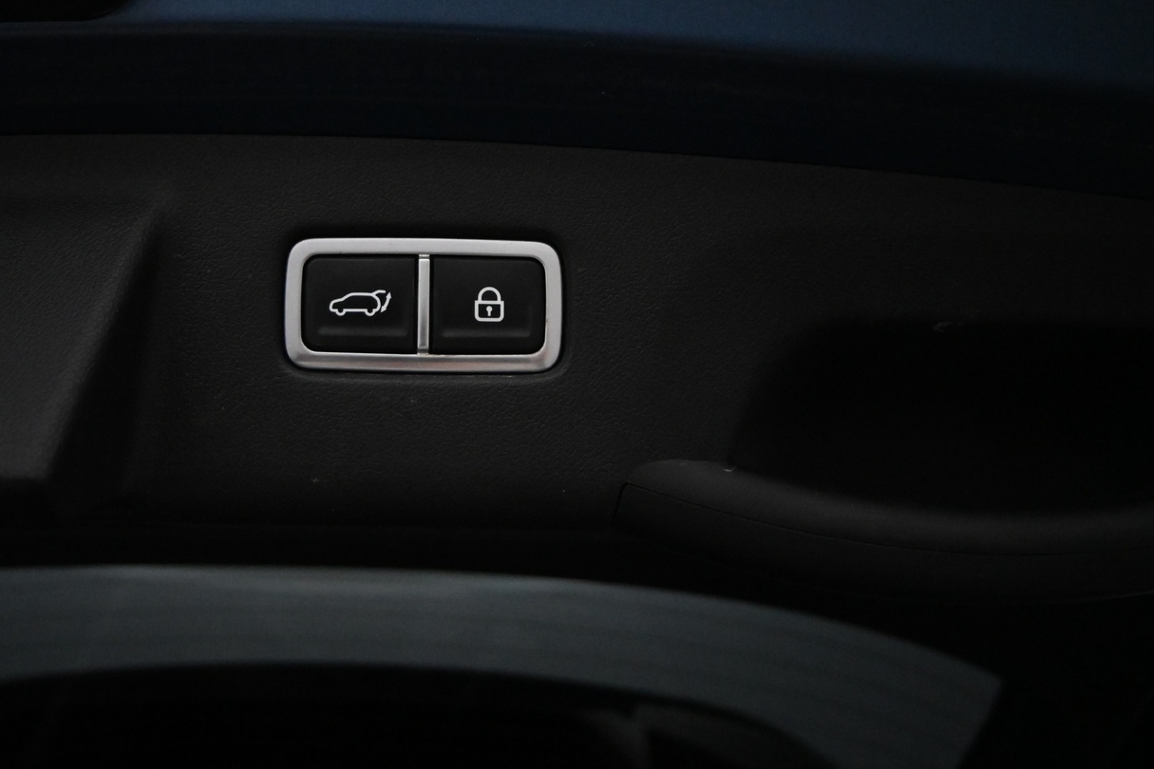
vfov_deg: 13.7
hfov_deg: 20.4
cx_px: 435
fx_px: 3205
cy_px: 283
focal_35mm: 100
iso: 5000
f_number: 6.3
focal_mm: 50
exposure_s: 1/1600
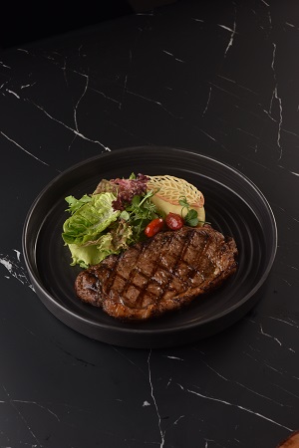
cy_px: 224
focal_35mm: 100
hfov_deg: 13.7
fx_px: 1246
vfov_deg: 20.4
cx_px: 150
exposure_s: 1/80
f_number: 13
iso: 400
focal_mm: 100
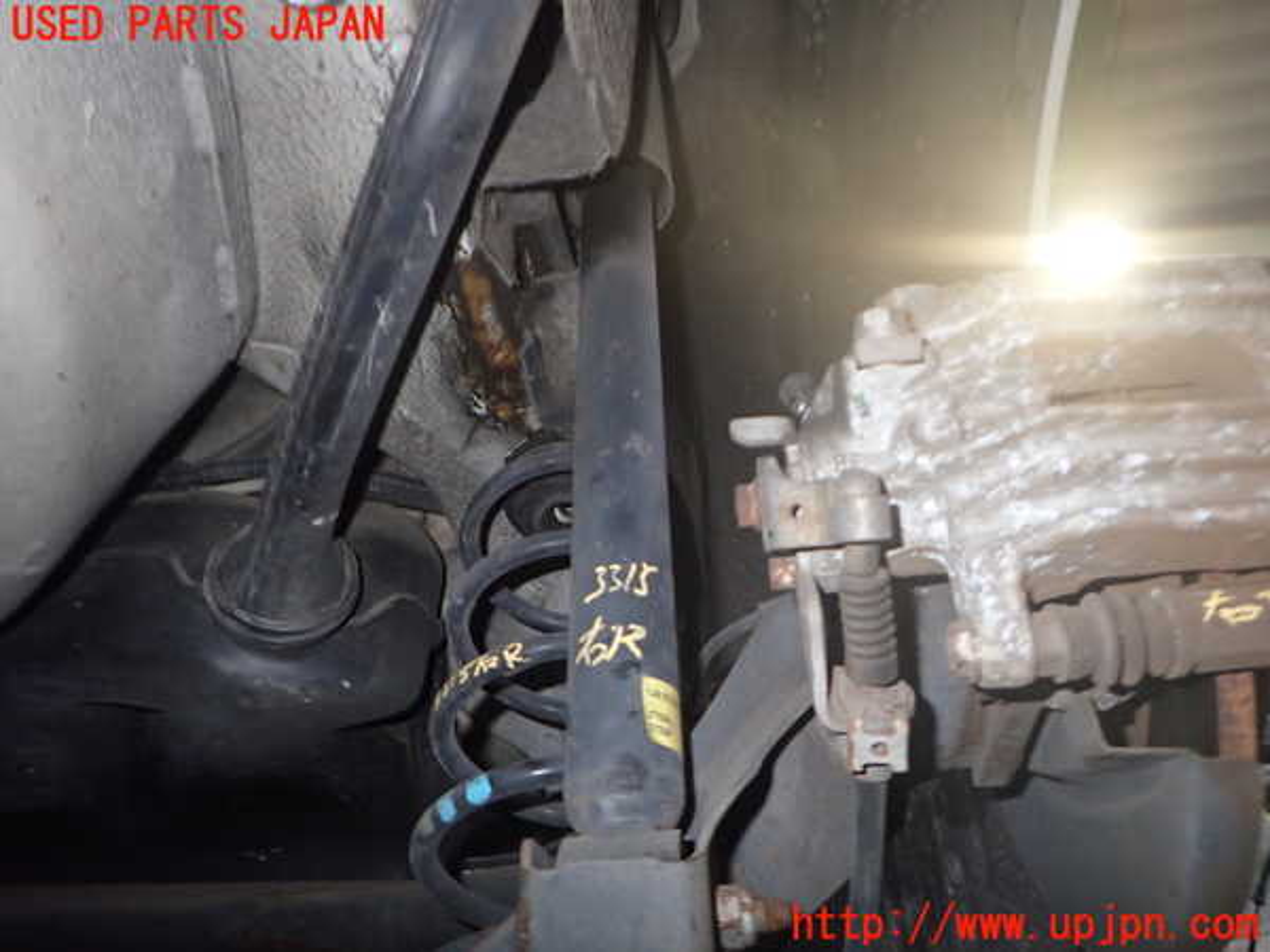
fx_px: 917
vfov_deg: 54.9
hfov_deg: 69.4
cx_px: 635
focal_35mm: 25
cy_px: 476
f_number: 5.6
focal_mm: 4.5
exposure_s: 1/30
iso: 500
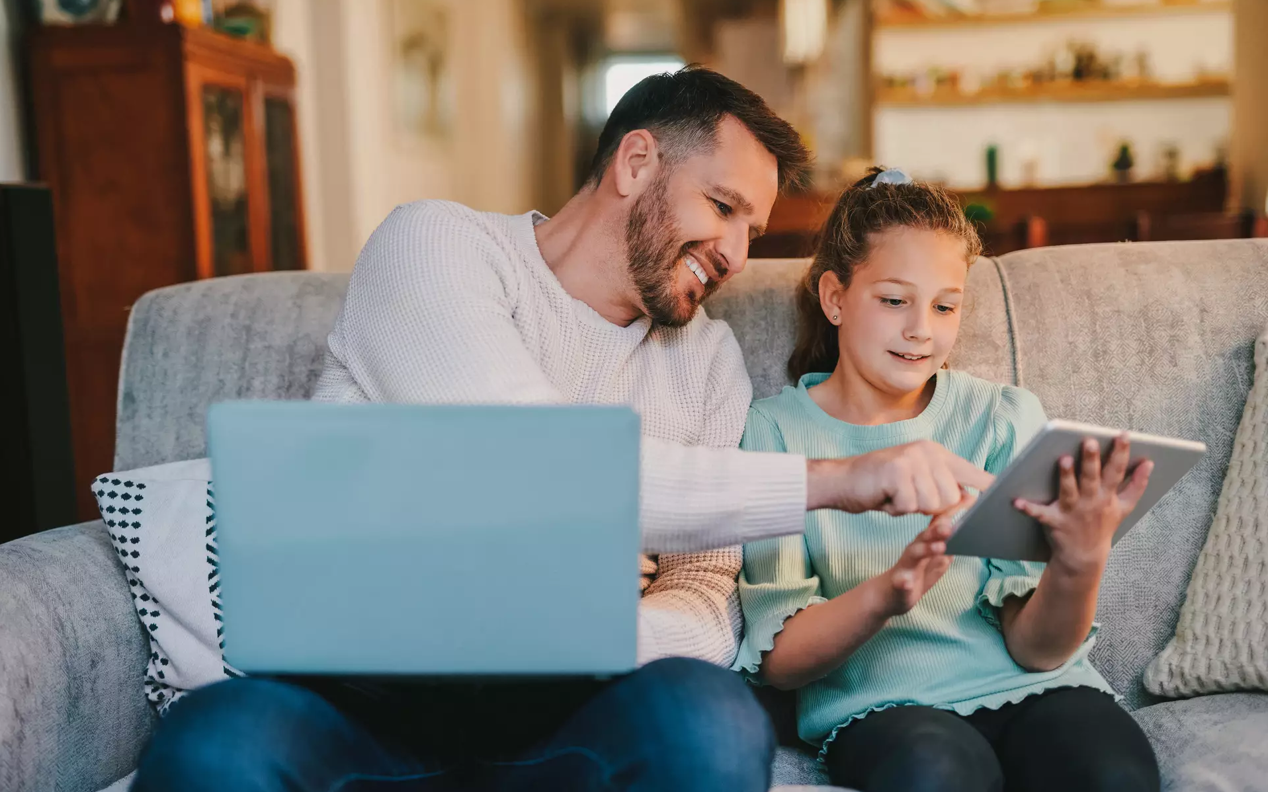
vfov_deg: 25.3
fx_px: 1762
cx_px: 634
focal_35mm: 51
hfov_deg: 39.6
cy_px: 395
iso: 1000
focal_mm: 50
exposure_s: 1/320
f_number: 1.8
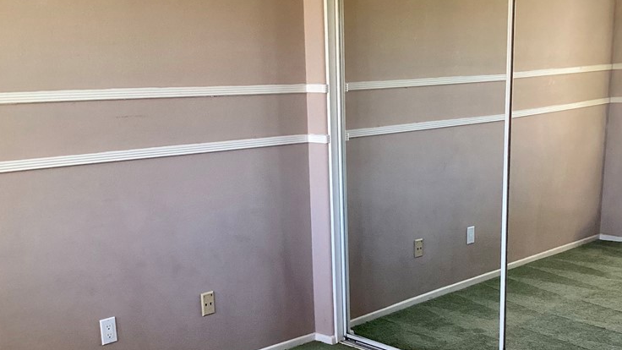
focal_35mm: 47
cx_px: 345
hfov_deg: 43.7
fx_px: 775
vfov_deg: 25.2
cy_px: 249
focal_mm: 3.3
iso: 250
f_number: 2.4
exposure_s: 1/60
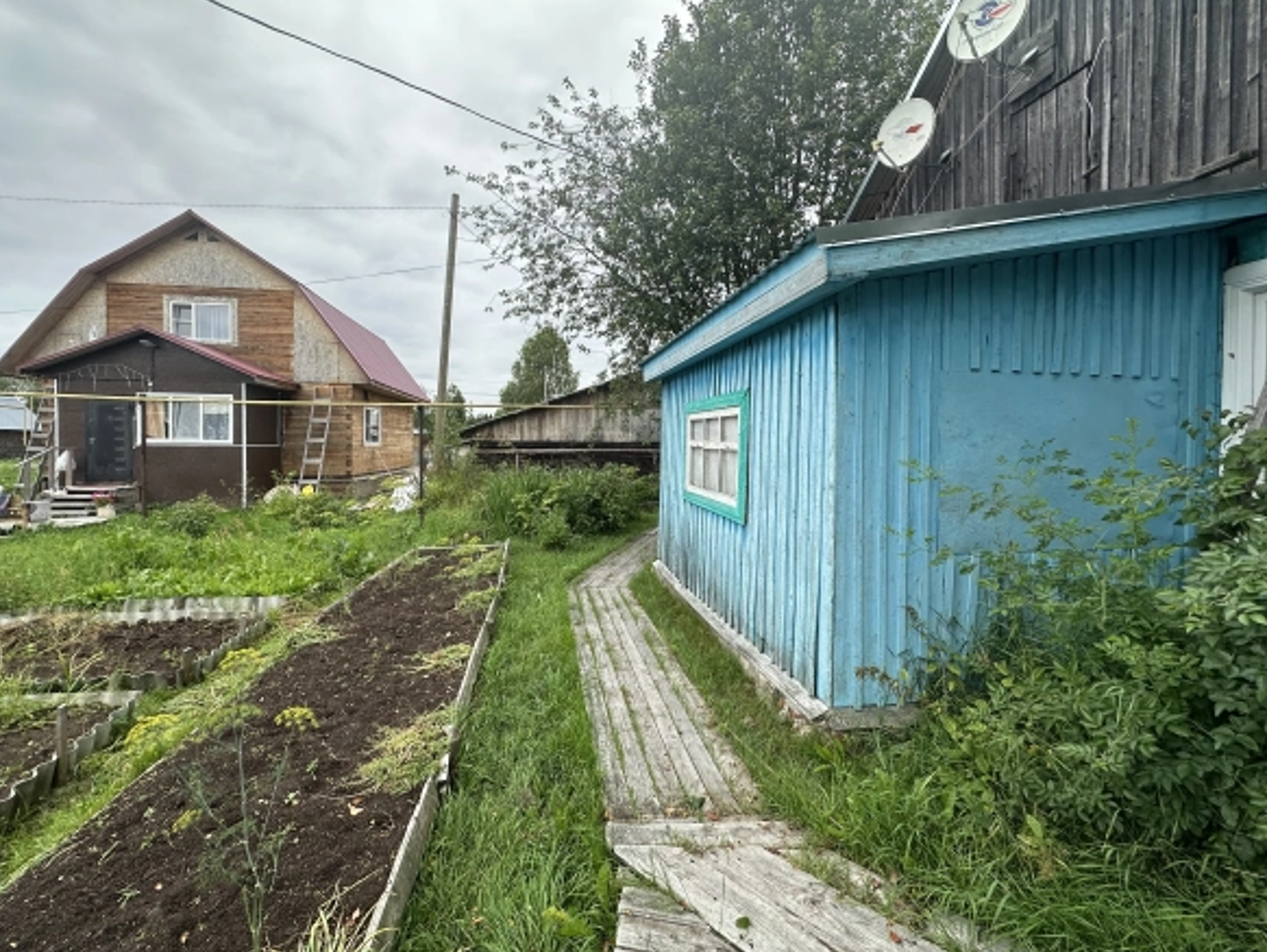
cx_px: 620
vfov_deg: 81.7
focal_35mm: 15
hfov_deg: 98.1
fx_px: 549
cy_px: 449
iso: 40
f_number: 2.2
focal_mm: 2.22
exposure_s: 1/471
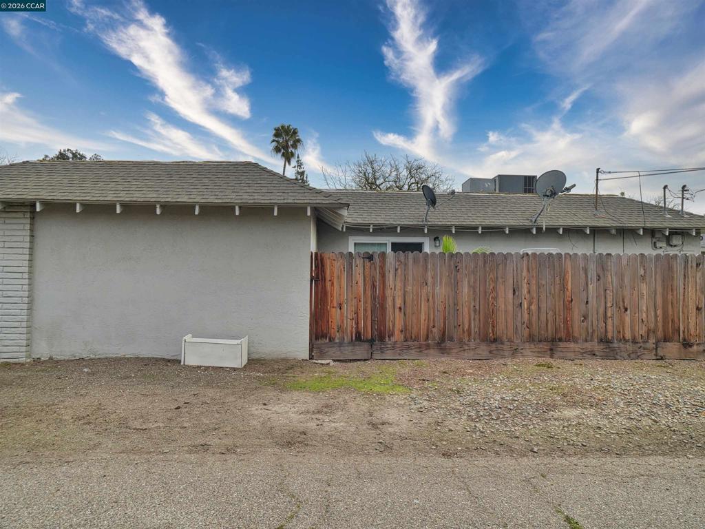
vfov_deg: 66.0
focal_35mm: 20
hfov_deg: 81.7
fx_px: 407
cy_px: 264
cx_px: 352
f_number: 4.5
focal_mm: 10
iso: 125
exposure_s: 1/320
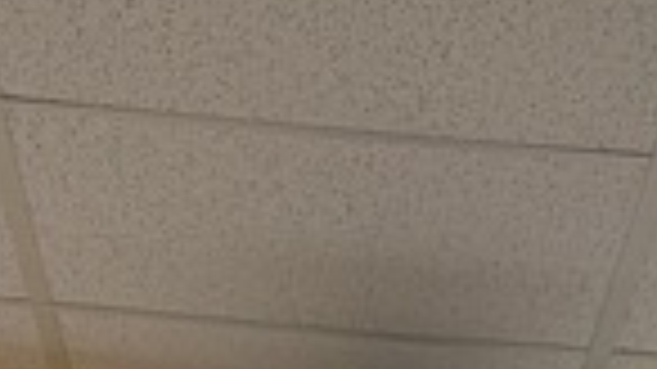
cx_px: 486
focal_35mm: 184
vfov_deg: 5.8
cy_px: 1372
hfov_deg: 11.7
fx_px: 3204
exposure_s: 1/120
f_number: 1.78
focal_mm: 6.76
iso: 125
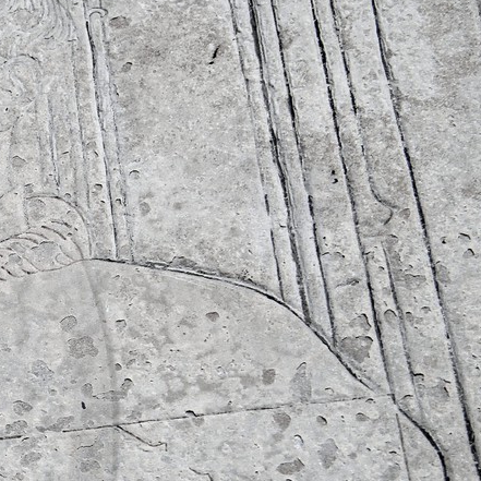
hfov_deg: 13.6
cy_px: 433
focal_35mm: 117
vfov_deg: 14.7
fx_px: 1839
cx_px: -337
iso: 1600
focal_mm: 38
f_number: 5.6
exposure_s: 1/30
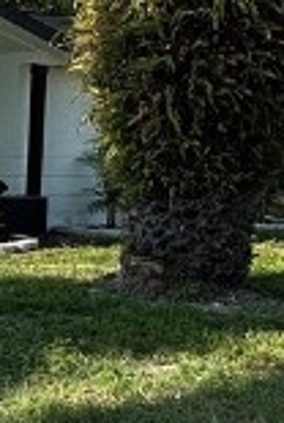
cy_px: 276
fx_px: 1131
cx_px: -240
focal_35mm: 96
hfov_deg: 12.9
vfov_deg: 21.1
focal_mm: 2.22
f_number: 2.2
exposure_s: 1/558
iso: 40
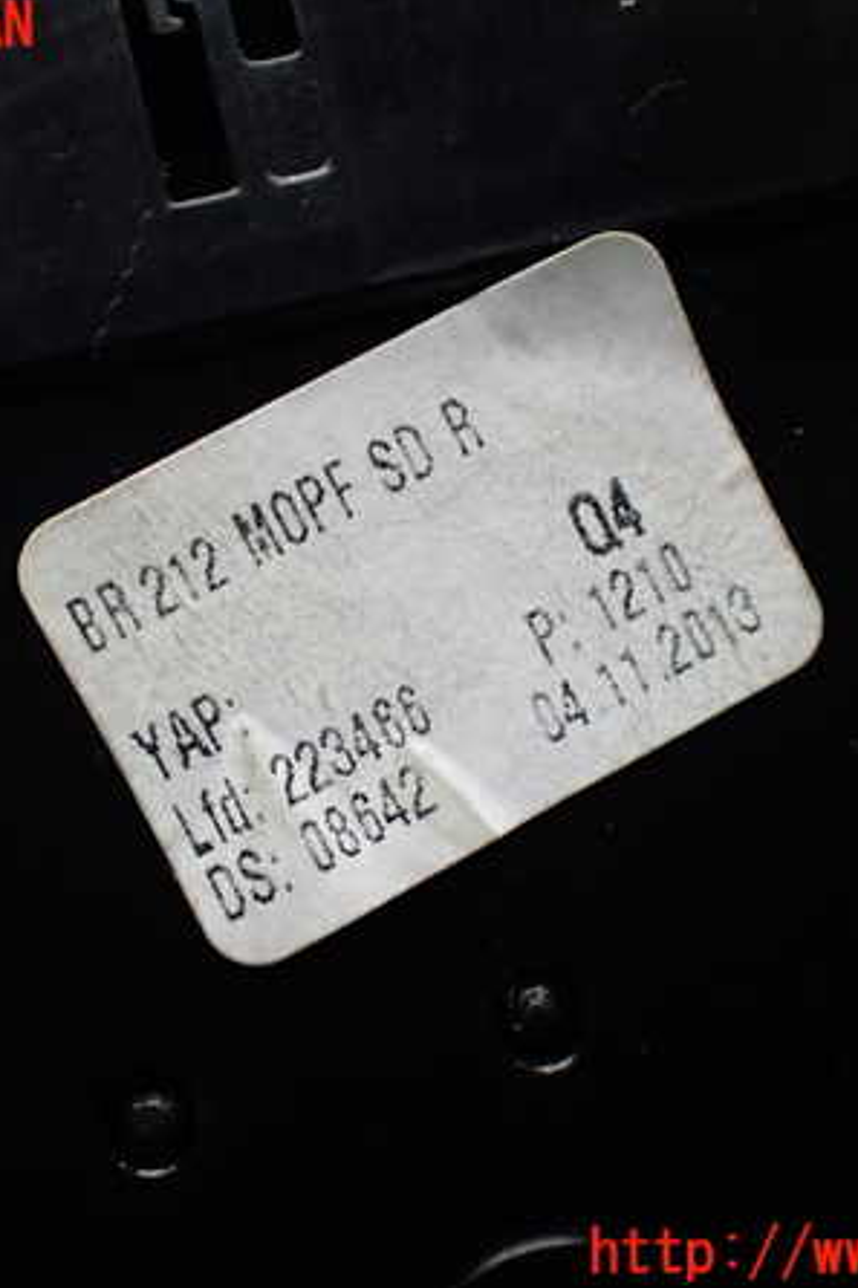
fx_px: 1503
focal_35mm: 42
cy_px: 641
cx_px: 376
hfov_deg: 31.8
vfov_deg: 46.4
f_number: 2.3
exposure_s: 1/125
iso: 400
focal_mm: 5.4
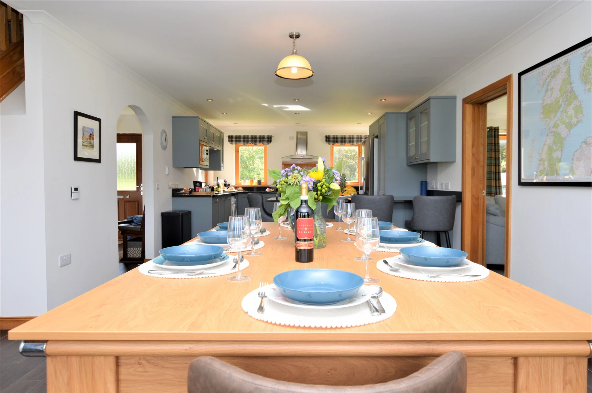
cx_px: 296
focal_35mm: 22
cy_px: 196
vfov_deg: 56.0
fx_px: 370
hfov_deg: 77.4
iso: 320
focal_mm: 15
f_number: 5.6
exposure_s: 1/125
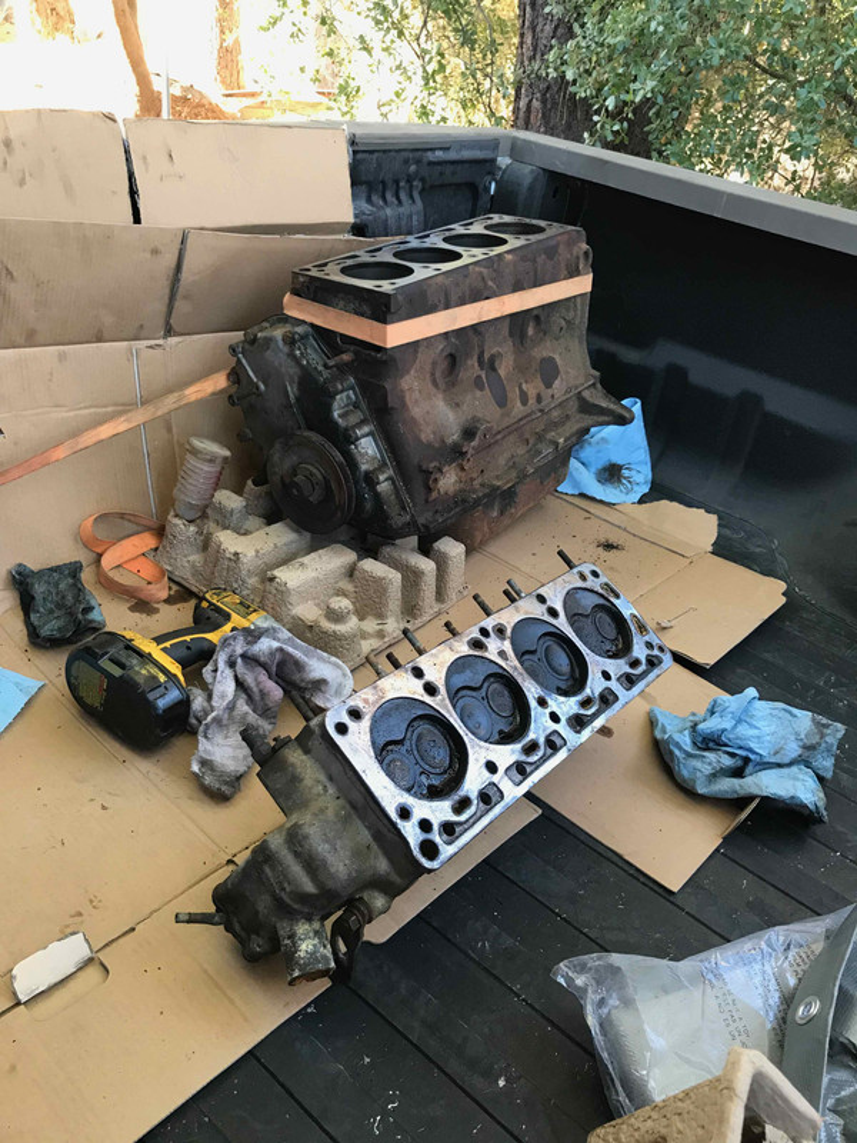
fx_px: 924
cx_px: 428
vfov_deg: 63.4
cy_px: 572
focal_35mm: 28
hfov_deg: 49.7
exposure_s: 1/30
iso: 32
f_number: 1.8
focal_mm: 3.99
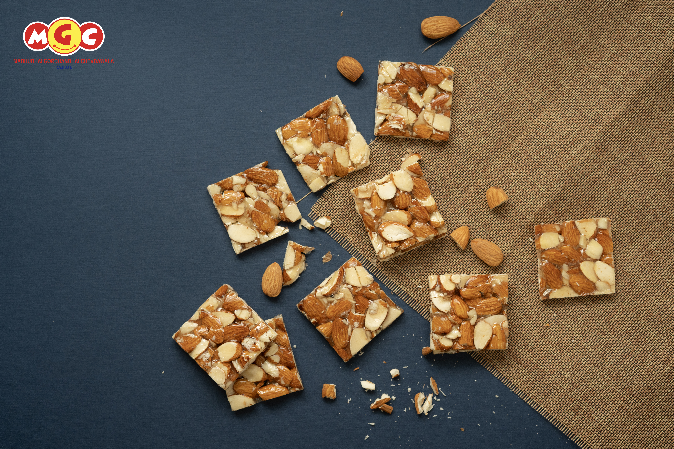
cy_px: 224
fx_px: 936
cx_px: 337
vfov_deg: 27.0
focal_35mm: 50
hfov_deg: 39.6
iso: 640
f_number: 5
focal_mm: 50
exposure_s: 1/100
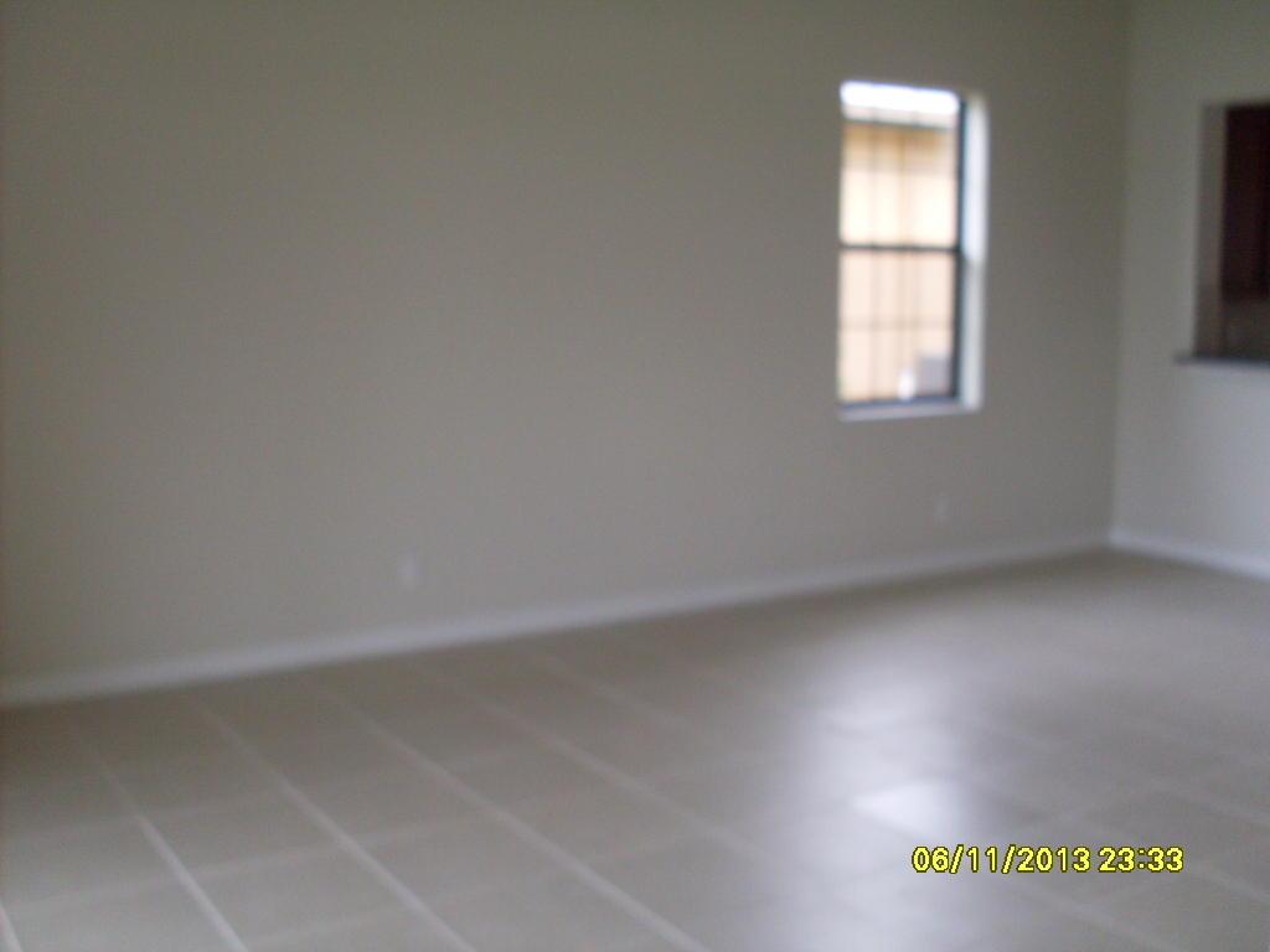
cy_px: 476
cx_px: 635
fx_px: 1394
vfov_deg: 37.7
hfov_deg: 49.0
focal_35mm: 38
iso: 100
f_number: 2.8
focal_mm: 6.3
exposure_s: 1/60
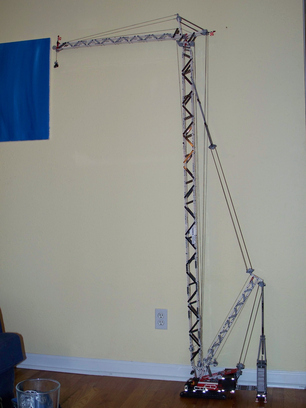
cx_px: 153
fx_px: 507
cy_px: 204
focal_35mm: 43
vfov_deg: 43.9
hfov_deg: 33.6
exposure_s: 1/80
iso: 200
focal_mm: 9.1
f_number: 3.2
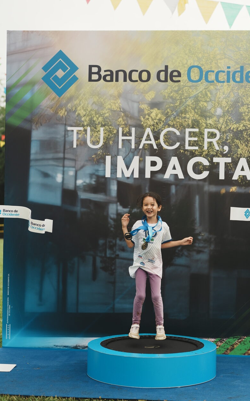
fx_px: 719
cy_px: 210
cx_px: 170
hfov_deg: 19.6
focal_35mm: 66
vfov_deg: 31.1
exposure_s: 1/250
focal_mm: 50
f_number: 2.2
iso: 160
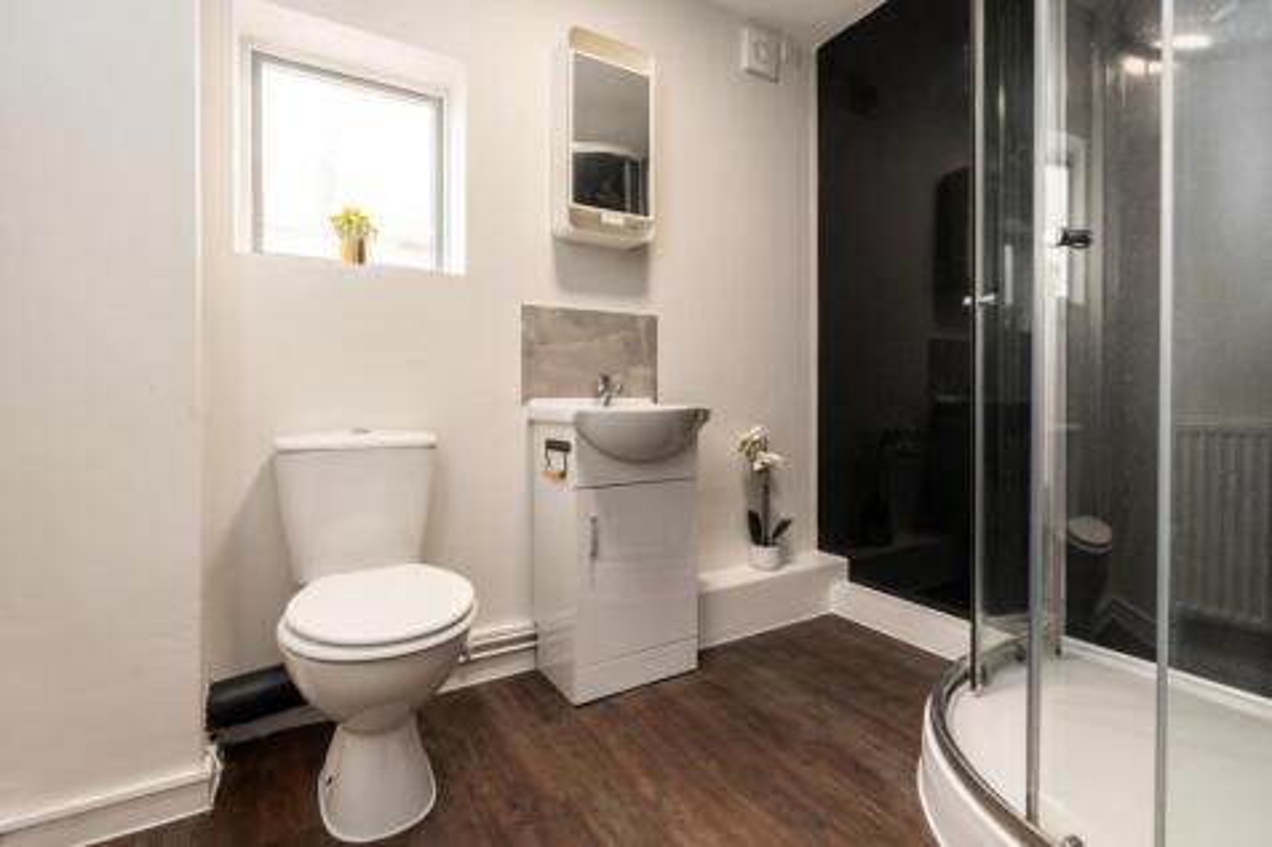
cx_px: 636
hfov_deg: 96.8
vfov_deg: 73.7
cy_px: 424
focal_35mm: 16
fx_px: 565
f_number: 7.1
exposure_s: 1/25
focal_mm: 16
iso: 320
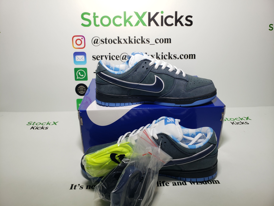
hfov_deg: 67.3
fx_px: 206
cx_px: 137
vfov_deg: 53.1
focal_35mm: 26
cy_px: 103
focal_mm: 4.3
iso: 50
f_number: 2.4
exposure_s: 1/170
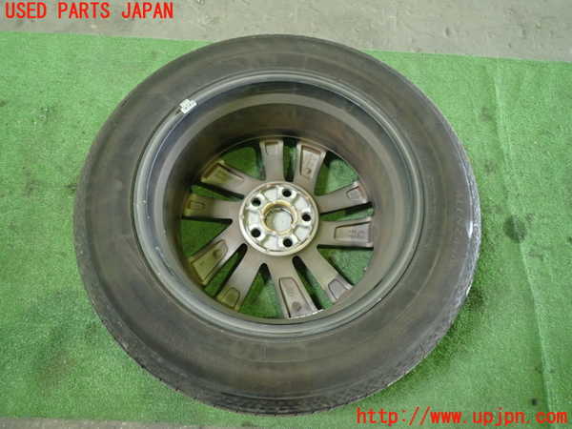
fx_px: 413
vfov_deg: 54.9
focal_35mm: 25
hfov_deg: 69.4
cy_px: 214
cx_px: 286
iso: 640
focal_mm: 4.5
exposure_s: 1/30
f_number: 2
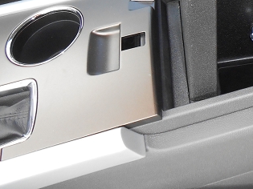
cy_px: -23
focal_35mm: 62
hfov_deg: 28.7
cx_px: 267
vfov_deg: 22.2
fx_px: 453
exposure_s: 1/30
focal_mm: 4.6
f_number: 3.5
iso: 200
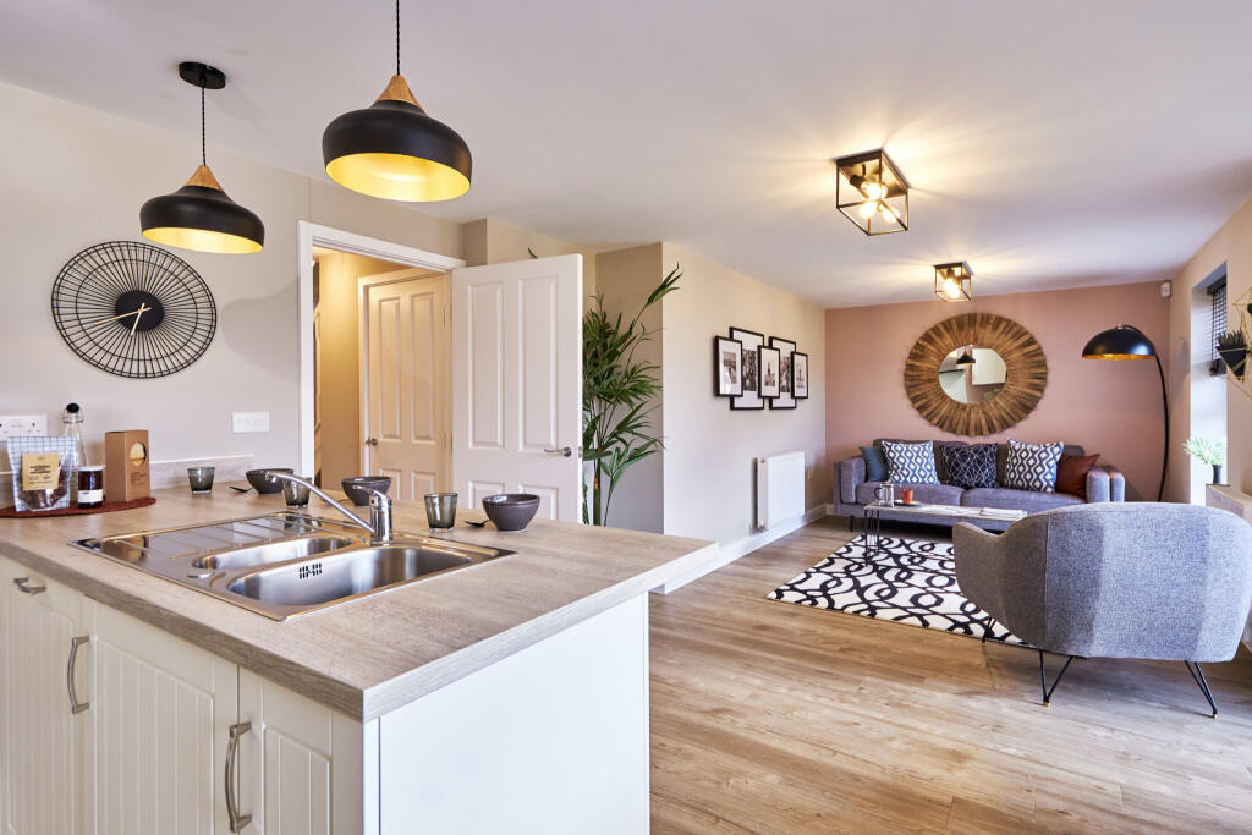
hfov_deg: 95.0
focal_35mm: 16
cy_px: 418
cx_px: 626
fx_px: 574
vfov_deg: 72.1
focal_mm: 11
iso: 200
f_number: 7.1
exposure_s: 1/15
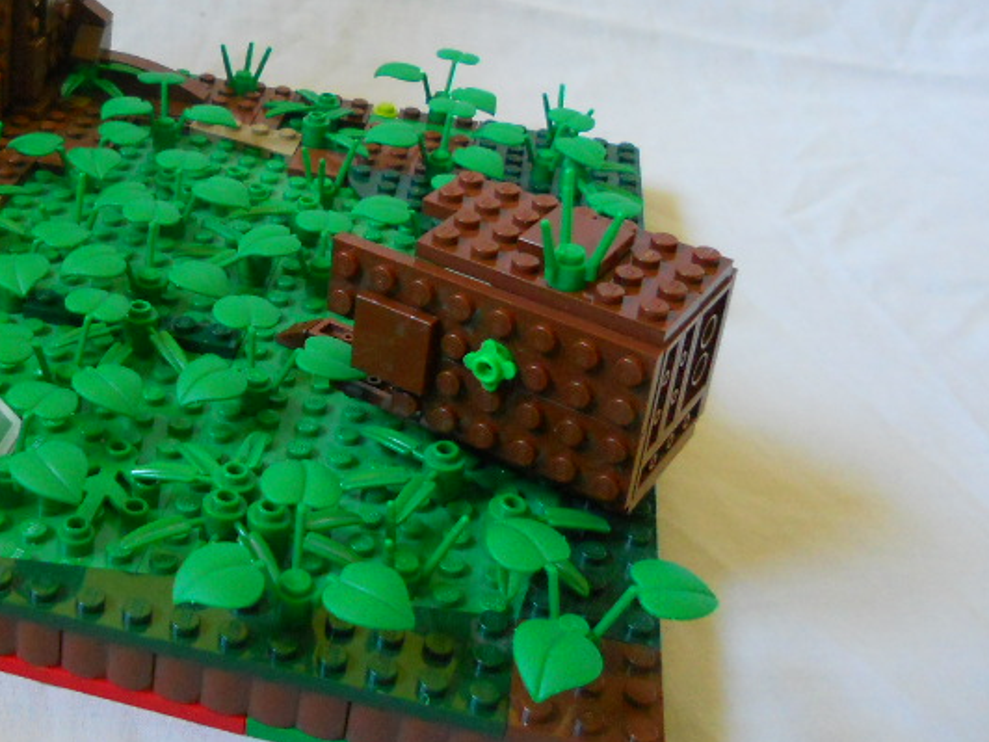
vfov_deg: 27.7
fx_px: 1486
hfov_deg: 35.8
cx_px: 225
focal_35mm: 52
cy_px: 201
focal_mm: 4.9
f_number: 3.2
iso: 400
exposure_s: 1/20
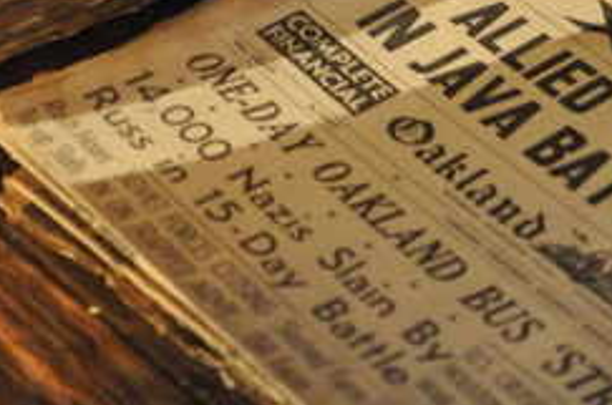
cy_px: -107
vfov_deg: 9.7
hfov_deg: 14.9
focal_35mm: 138
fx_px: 2347
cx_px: 275
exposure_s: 1/8
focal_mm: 35
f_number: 1.8
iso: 1600
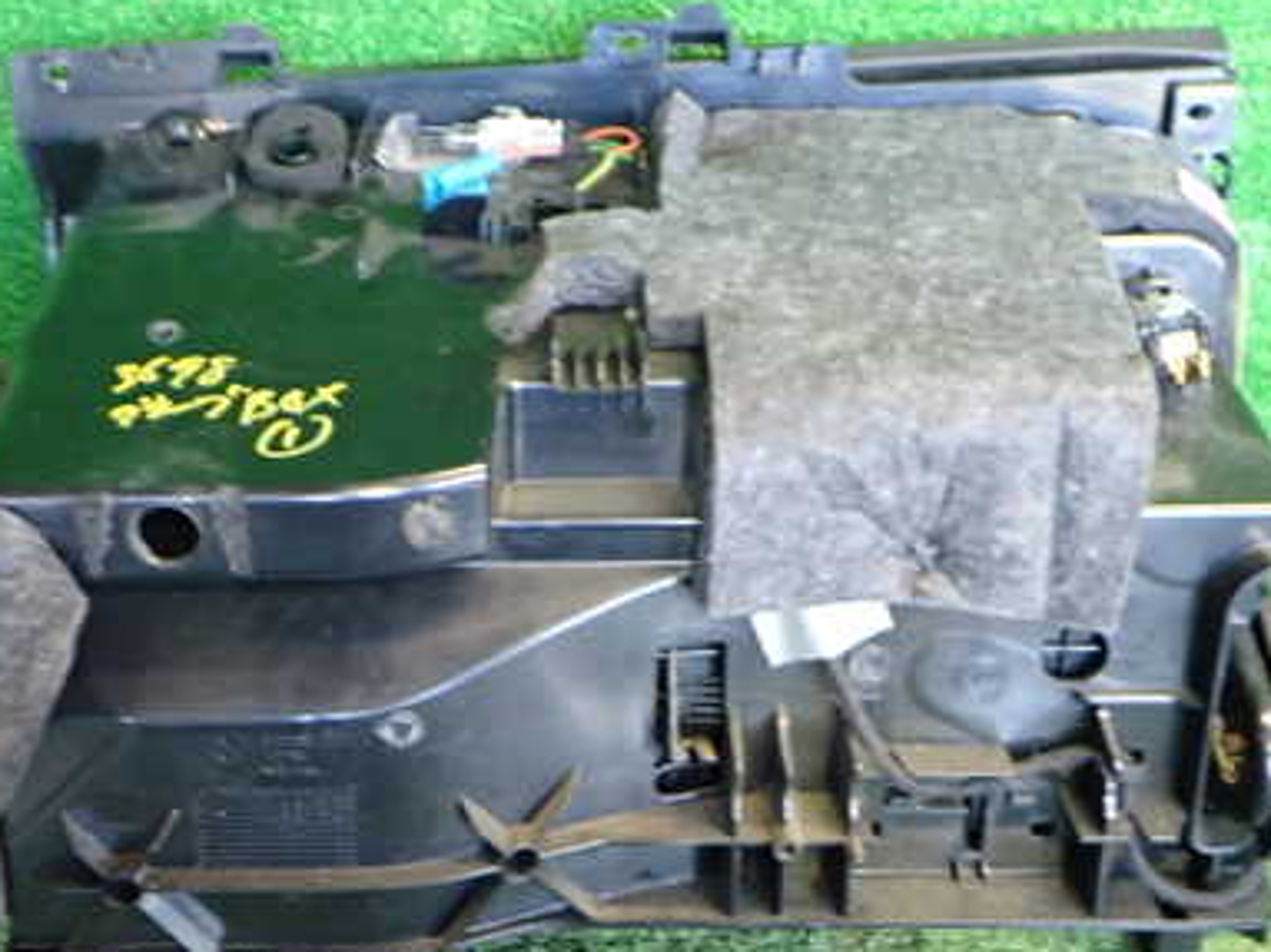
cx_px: 478
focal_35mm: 47
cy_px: 494
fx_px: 1725
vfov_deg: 30.9
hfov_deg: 40.2
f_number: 2.3
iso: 640
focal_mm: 5.4
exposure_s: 1/30
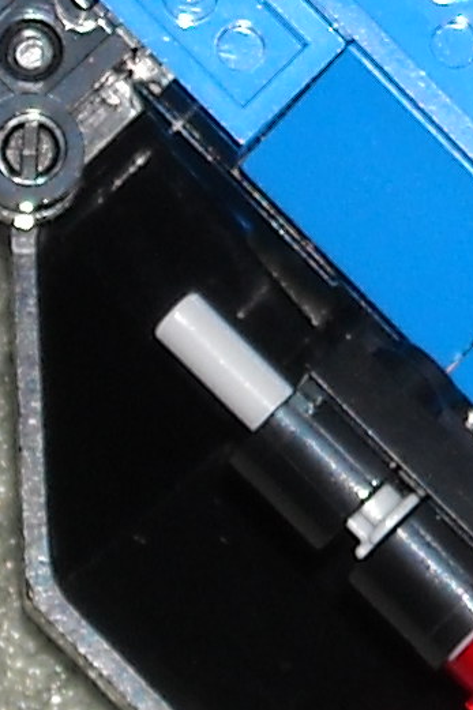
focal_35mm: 684
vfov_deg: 3.0
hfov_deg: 2.0
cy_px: -19
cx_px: 578
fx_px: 13488
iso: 64
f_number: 4.7
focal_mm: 17.1
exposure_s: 1/125
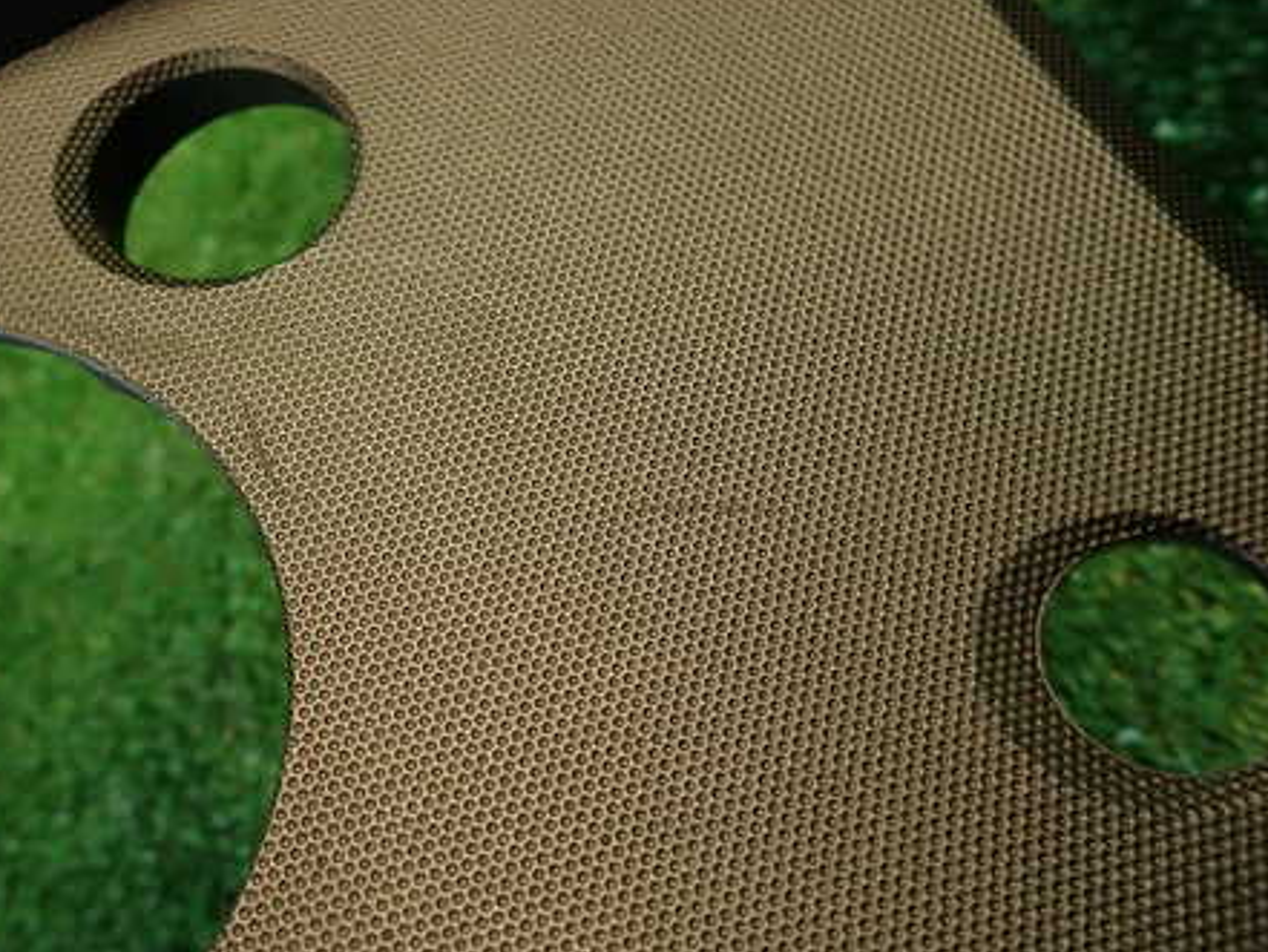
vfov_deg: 41.7
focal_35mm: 34
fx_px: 1246
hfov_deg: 53.5
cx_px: 500
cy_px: 406
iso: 200
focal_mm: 4.5
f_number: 2
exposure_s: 1/50
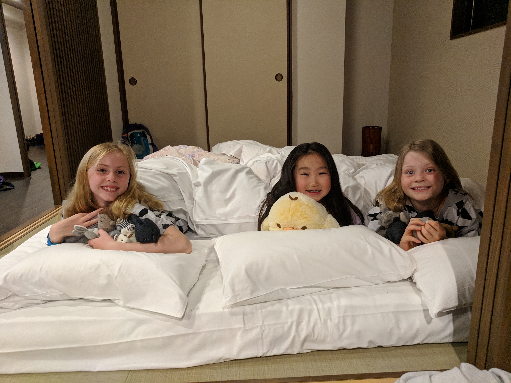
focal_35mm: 26
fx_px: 384
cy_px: 192
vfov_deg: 53.1
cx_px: 256
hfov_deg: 67.3
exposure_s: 1/40
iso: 549
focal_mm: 4.67
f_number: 2
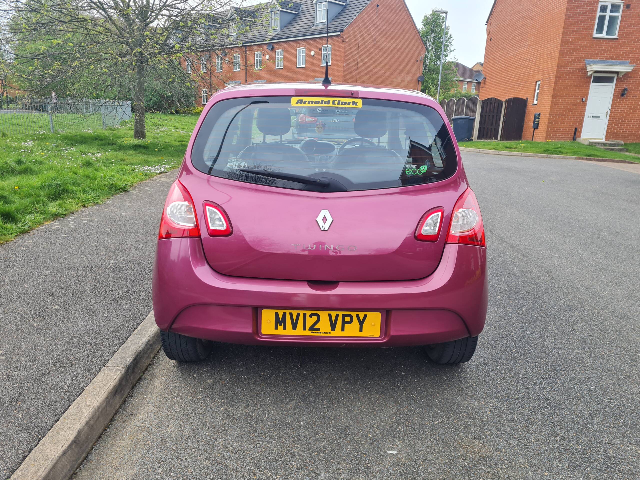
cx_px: 320
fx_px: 481
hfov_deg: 67.3
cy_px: 240
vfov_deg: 53.1
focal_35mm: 26
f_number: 1.8
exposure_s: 1/604
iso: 50
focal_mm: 5.4
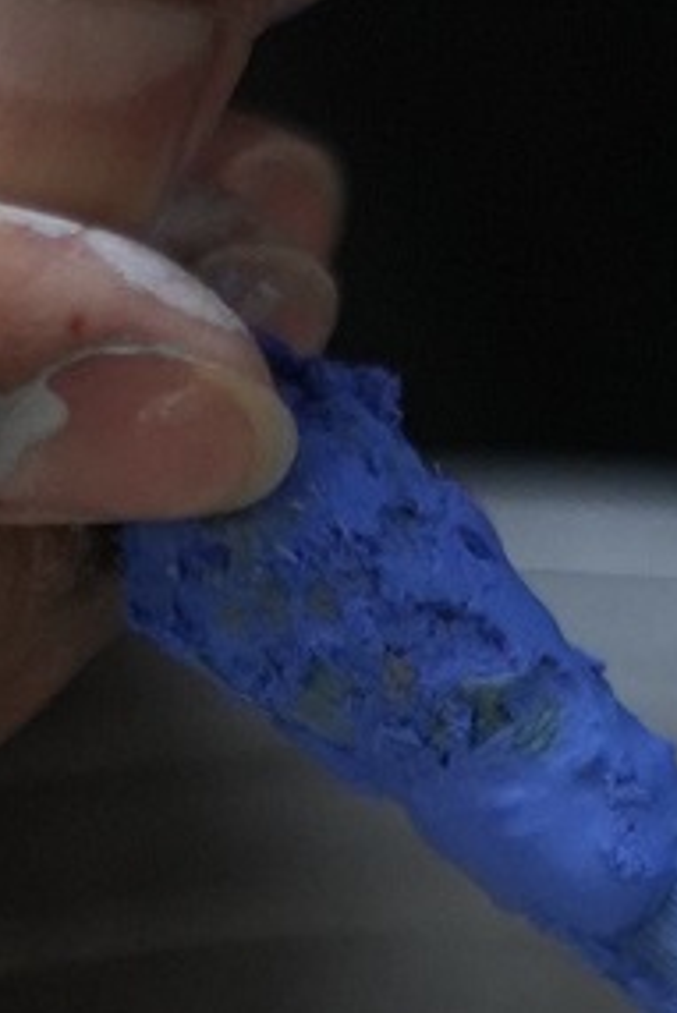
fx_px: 9607
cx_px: 560
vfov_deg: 5.9
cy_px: 1966
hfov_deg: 4.0
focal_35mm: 341
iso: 1600
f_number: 2
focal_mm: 50
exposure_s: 1/640
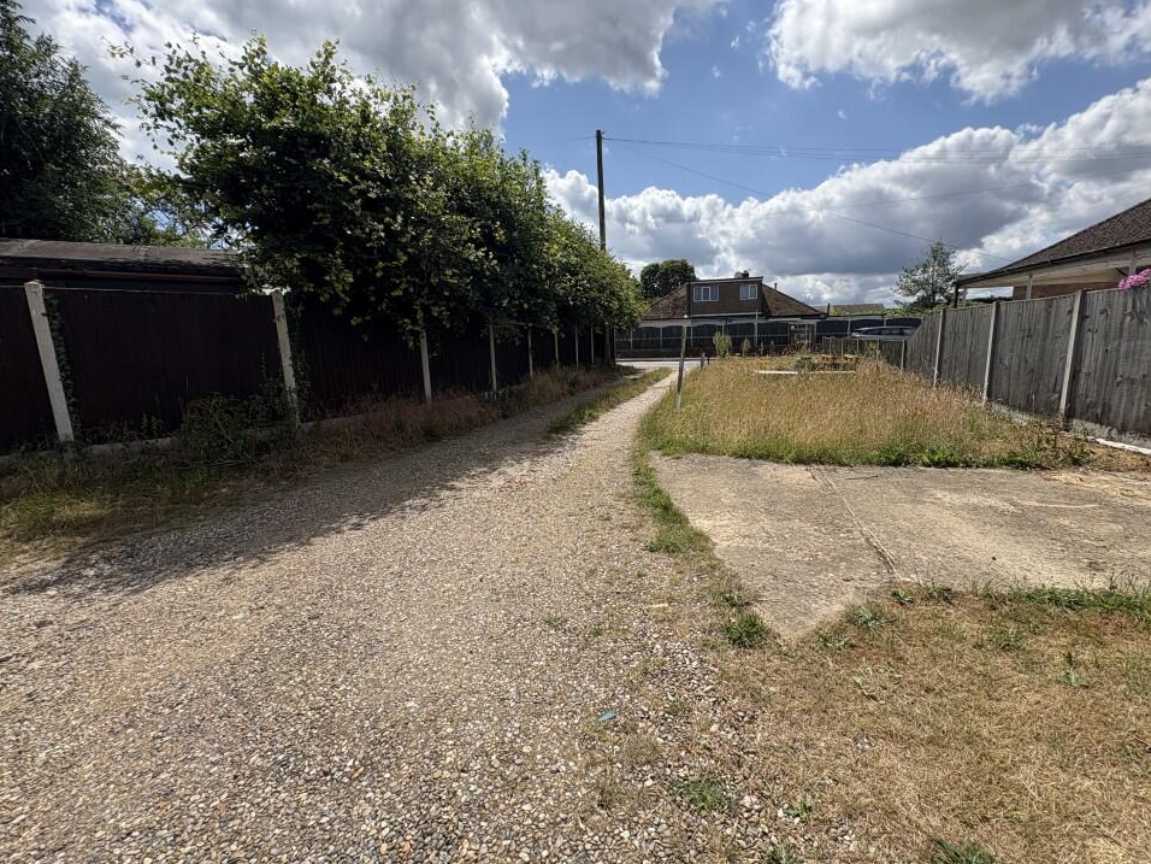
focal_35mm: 15
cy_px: 430
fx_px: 499
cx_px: 604
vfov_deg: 81.7
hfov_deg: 98.1
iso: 50
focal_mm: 2.22
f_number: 2.2
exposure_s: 1/2273
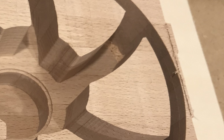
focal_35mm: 57
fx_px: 348
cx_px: 22
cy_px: 97
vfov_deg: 22.6
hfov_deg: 33.8
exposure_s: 1/100
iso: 40
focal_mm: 4
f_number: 1.8
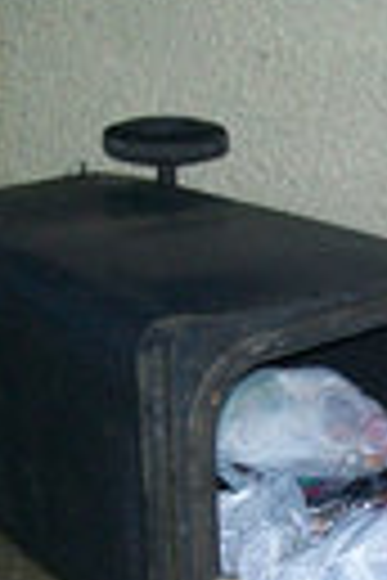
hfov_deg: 12.1
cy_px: 510
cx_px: 396
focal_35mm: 112
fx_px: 1806
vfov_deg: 18.0
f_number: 2.7
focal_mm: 6
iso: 160
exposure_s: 1/60
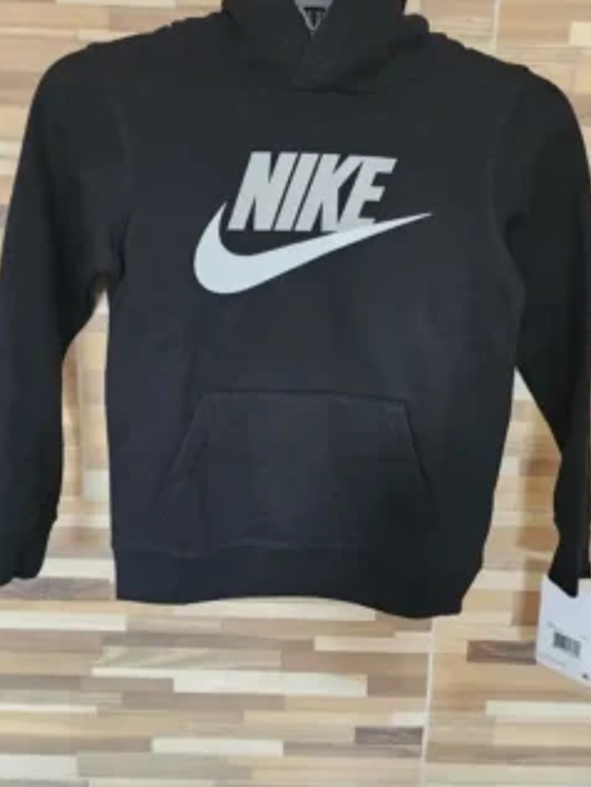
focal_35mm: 29
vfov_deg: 61.4
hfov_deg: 48.3
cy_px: 343
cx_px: 303
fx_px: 660
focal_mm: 6.4
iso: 800
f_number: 1.8
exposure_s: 1/120
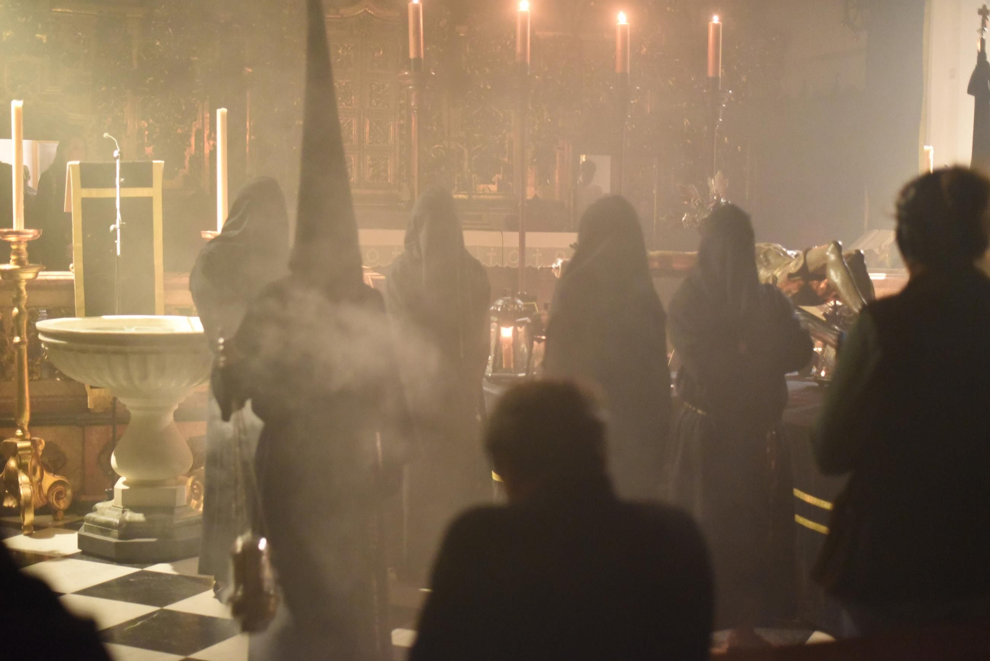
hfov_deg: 39.6
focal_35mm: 50
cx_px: 495
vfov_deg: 27.0
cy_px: 330
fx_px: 1375
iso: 8000
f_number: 1.8
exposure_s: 1/50
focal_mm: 50
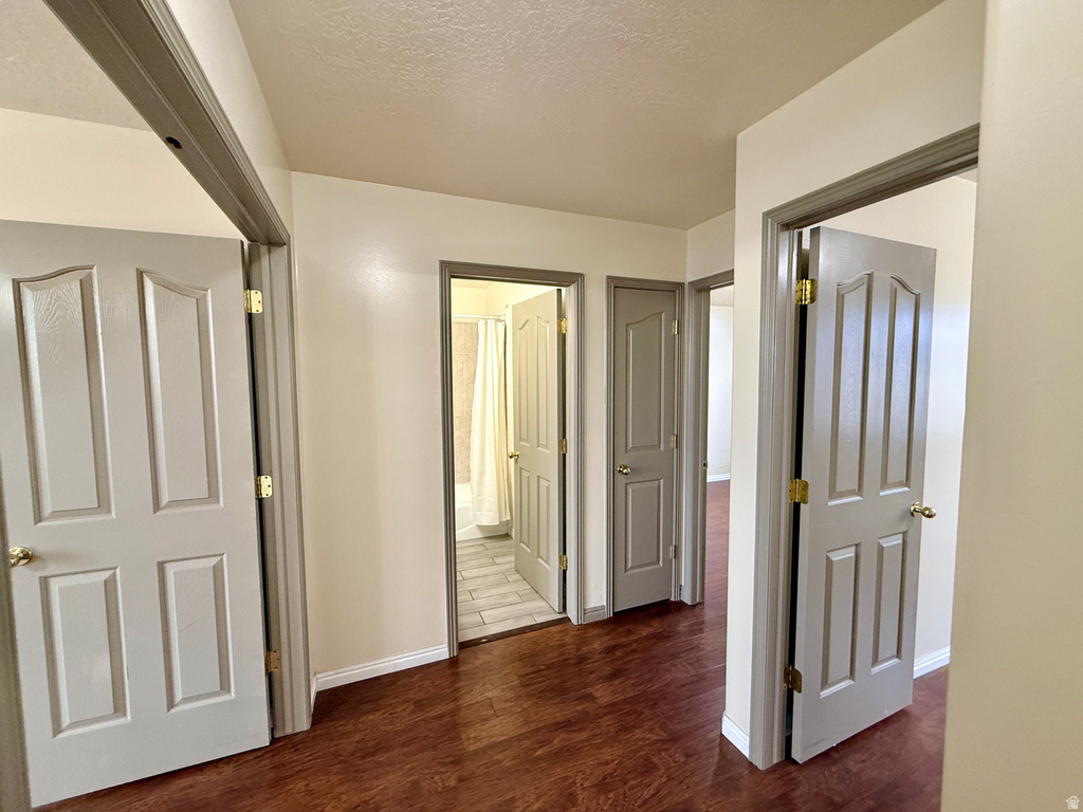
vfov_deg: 85.7
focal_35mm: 14
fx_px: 438
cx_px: 542
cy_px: 406
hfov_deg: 102.1
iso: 320
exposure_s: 1/60
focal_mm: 2.22
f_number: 2.2
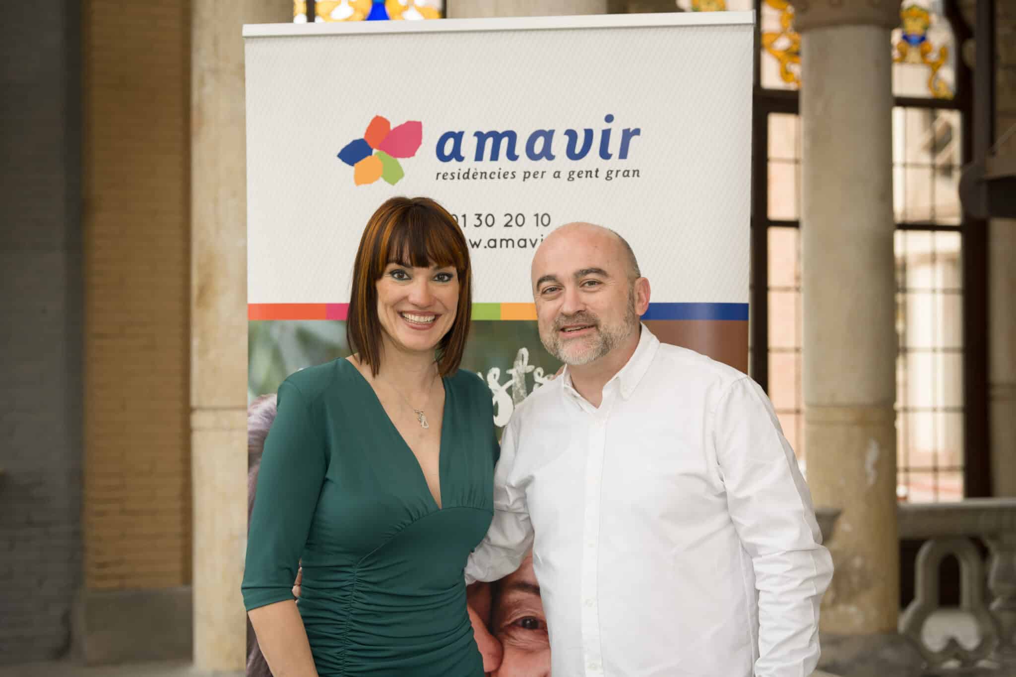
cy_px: 338
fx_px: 1899
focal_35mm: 67
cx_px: 508
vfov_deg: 20.2
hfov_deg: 30.0
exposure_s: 1/160
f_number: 4
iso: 500
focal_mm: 67.3
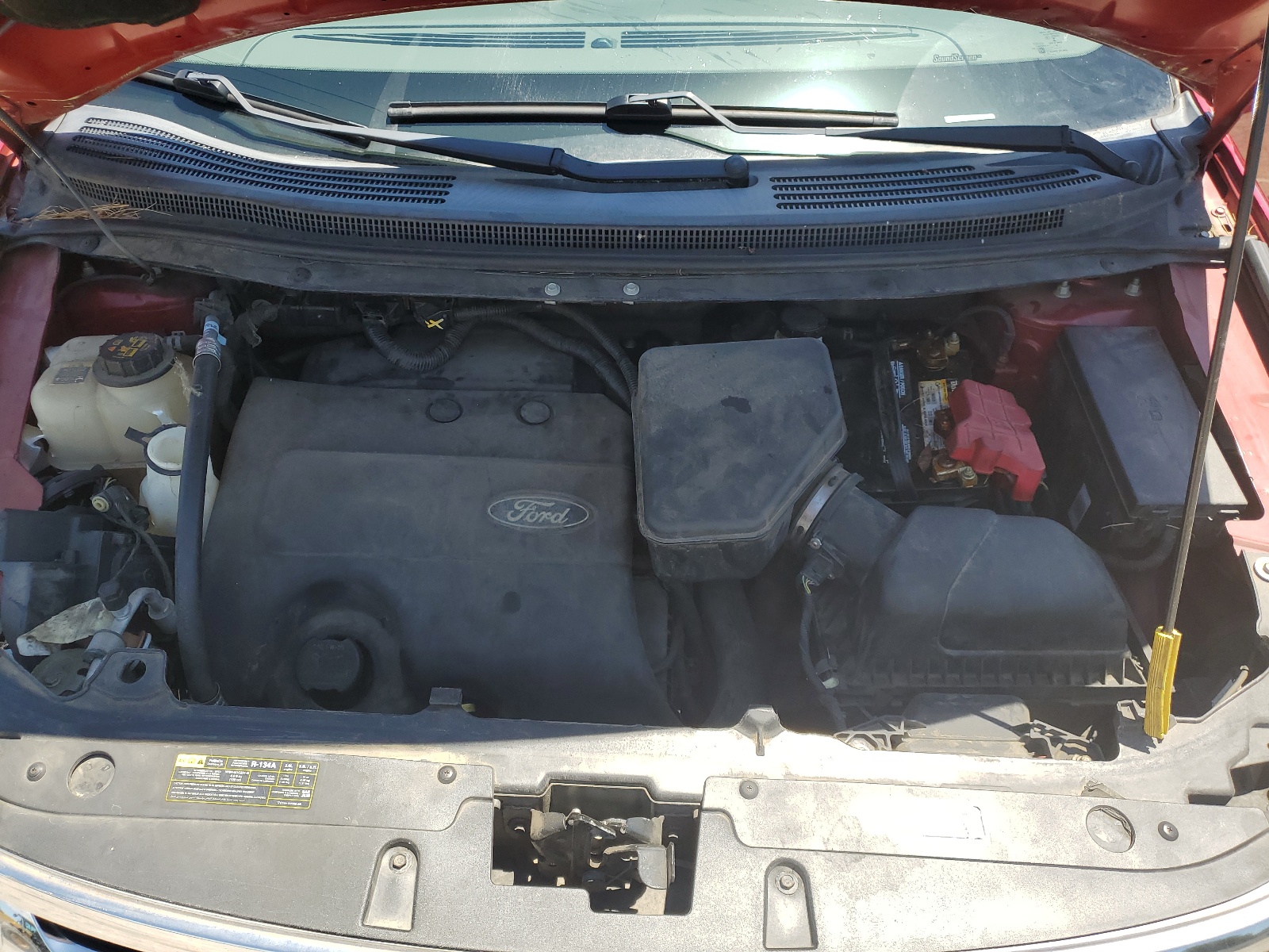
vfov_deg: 53.1
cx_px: 634
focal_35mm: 26
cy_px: 476
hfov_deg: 67.3
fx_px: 953
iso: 50
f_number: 1.5
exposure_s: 1/1000
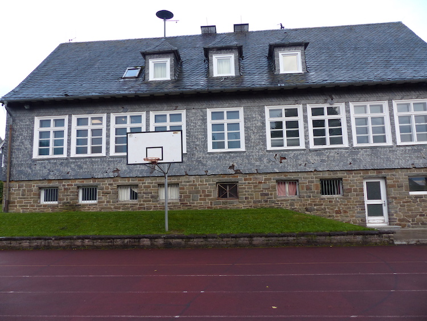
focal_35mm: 25
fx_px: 308
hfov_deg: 69.4
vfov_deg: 54.9
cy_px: 160
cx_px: 214
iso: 125
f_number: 2.8
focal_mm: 4.5
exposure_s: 1/60
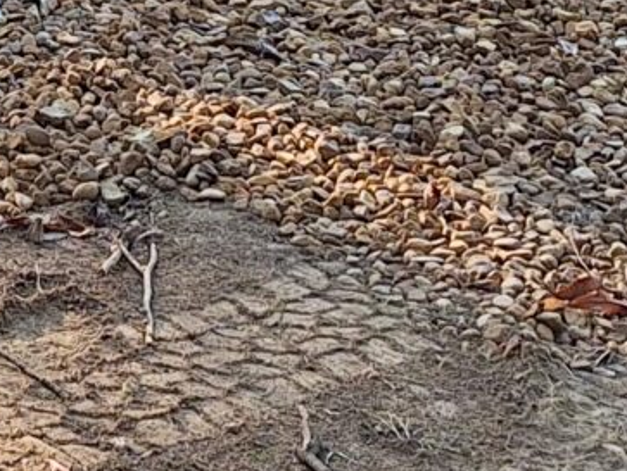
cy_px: -625
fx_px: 2937
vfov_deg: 8.5
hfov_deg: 11.8
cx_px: -219
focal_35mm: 162
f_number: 1.8
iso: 40
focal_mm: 5.54
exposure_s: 1/592
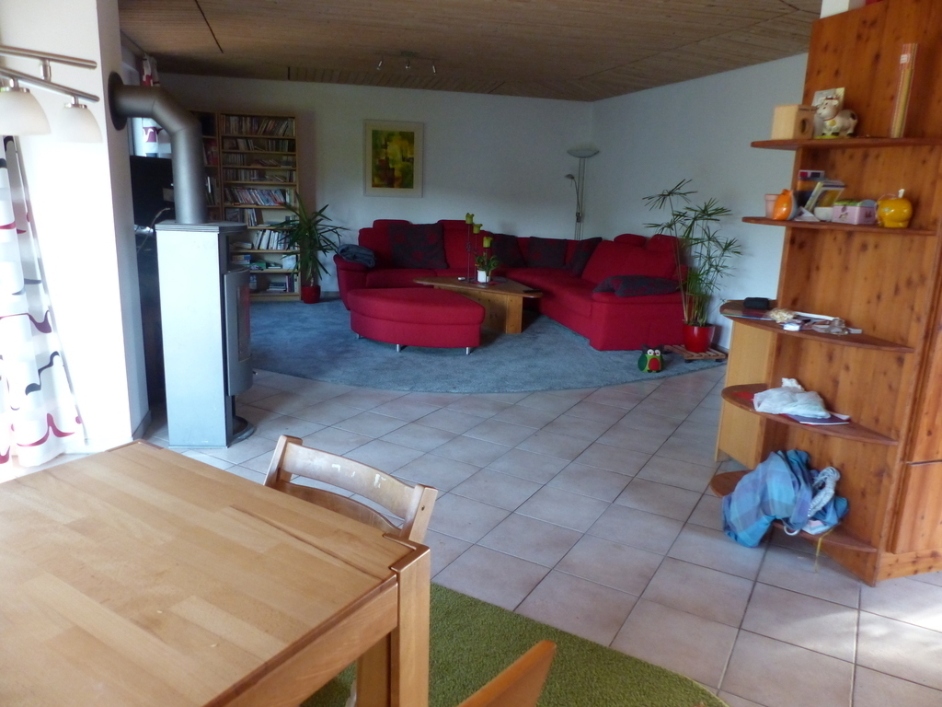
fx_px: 680
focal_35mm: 25
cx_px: 471
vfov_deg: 54.9
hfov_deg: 69.4
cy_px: 354
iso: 400
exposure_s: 1/60
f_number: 2.8
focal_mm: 4.5
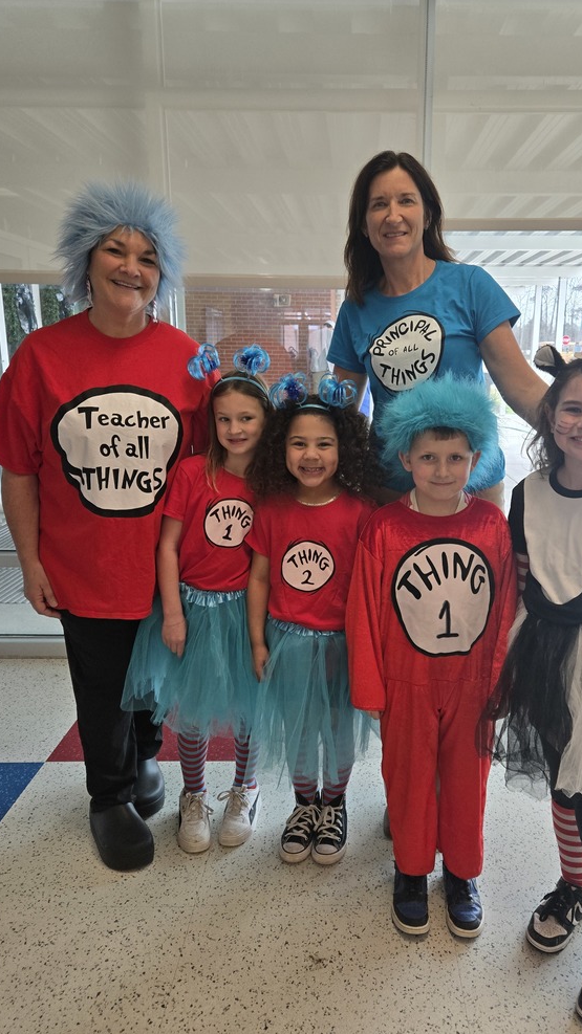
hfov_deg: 44.1
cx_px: 357
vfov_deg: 71.9
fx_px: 713
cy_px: 501
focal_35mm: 26
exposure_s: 1/508
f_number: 1.8
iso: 100
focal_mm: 5.4
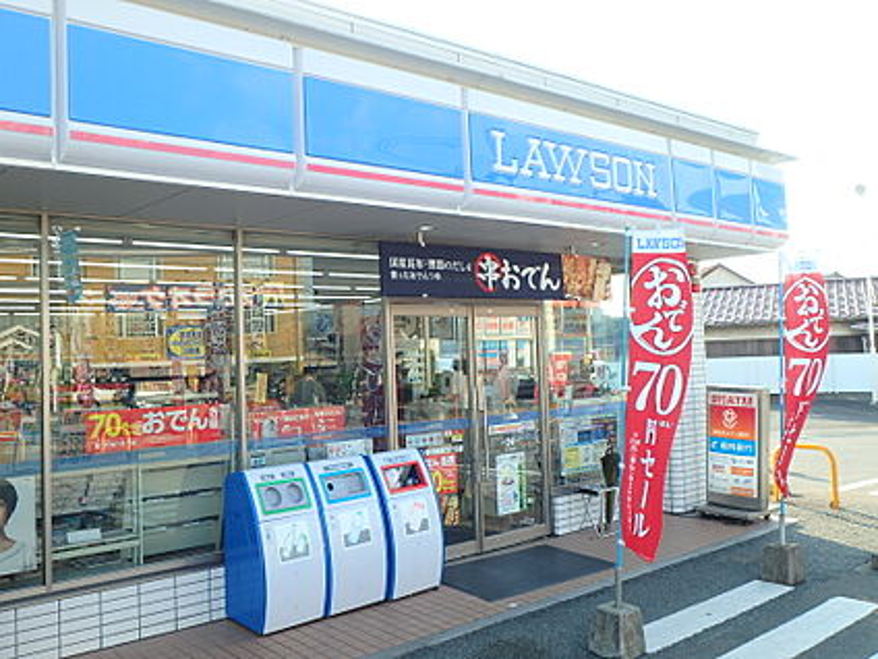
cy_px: 330
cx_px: 439
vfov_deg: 41.8
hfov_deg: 54.0
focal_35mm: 34
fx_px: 862
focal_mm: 6
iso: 125
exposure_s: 1/125
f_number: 4.9
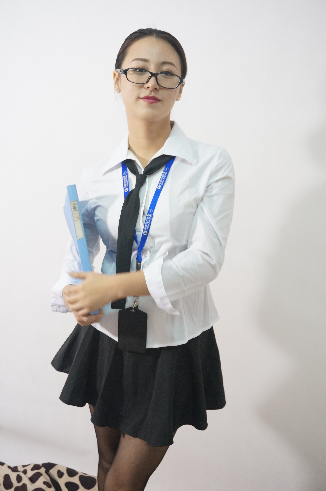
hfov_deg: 28.9
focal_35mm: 46
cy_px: 246
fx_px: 633
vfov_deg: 42.4
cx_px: 163
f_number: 5
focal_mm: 31
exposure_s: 1/60
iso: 1000
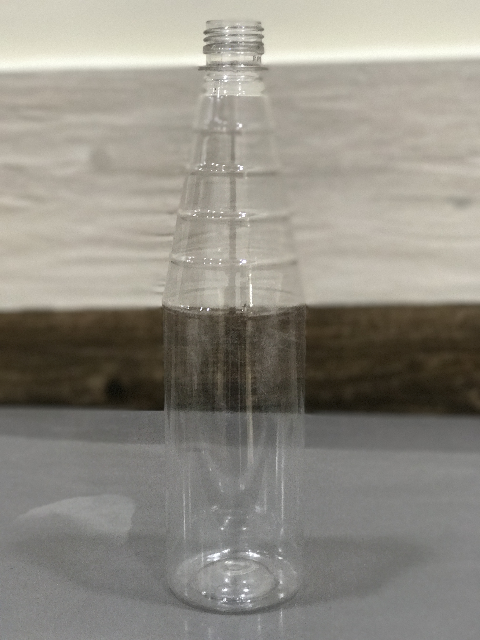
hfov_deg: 25.7
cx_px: 240
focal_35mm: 57
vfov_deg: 33.8
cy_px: 320
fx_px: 1054
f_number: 2.8
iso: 160
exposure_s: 1/50
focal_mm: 6.6
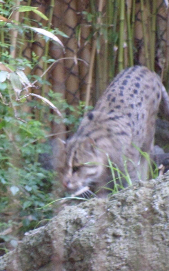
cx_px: 43
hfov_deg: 3.4
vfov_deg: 5.5
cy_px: 136
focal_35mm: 383
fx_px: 2824
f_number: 5.9
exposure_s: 1/20
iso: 800
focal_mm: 46.8
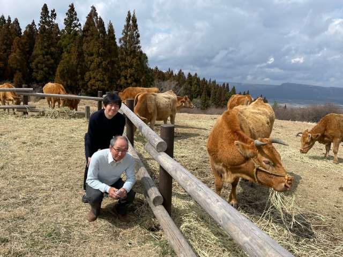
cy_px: 128
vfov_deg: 53.1
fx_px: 258
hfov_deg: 67.3
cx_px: 172
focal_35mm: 26
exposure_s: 1/4132
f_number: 1.6
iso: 32
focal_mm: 4.2
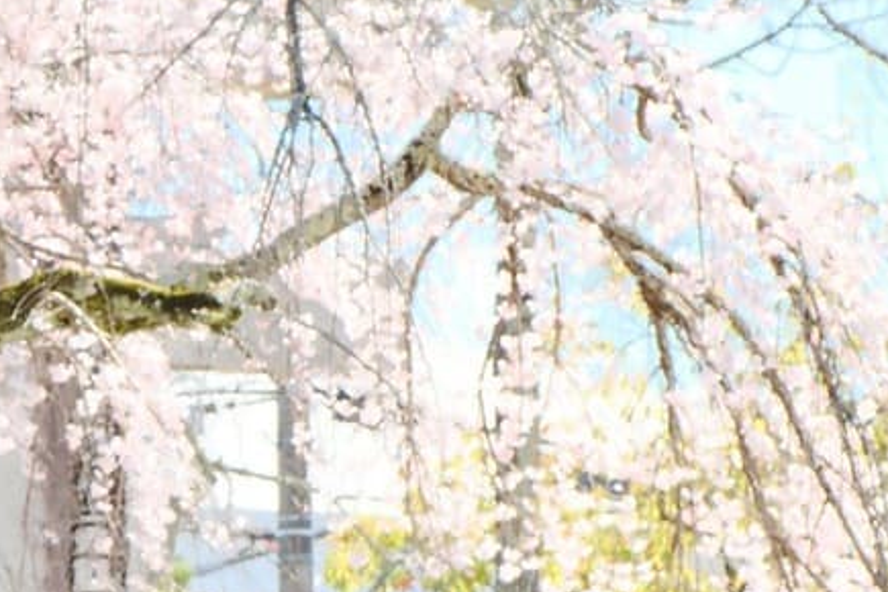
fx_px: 6857
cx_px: -561
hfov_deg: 7.3
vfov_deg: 4.9
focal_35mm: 278
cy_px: 537
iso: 800
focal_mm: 56.3
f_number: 7.1
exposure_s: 1/200
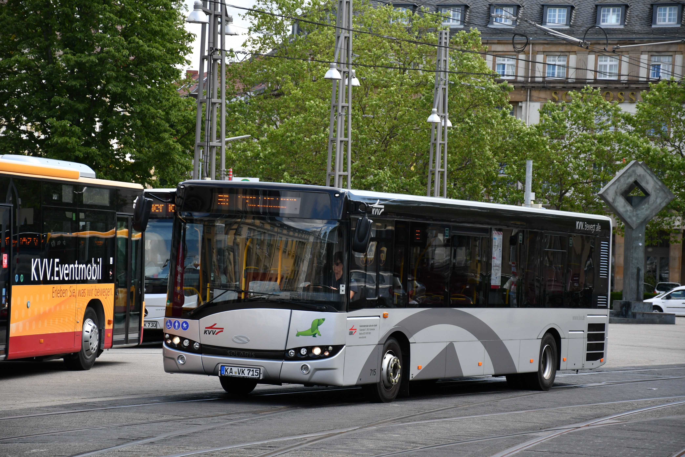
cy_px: 228
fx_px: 2416
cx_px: 342
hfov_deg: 16.1
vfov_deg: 10.8
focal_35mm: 127
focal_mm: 85
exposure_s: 1/1000
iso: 450
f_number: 5.3
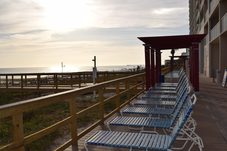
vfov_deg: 36.9
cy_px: 76
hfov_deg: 53.1
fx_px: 227
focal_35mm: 36
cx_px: 114
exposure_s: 1/200
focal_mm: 24
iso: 100
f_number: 14
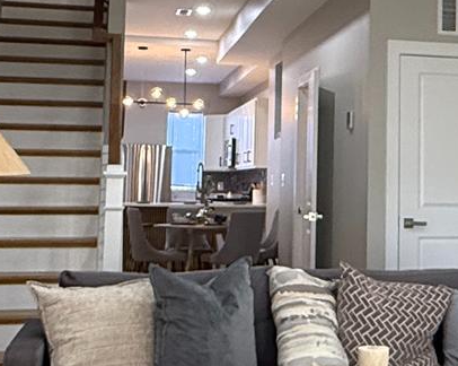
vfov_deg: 21.9
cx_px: 346
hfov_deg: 27.2
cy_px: 87
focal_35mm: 69
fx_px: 934
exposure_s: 1/120
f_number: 2.2
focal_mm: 2.22
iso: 400
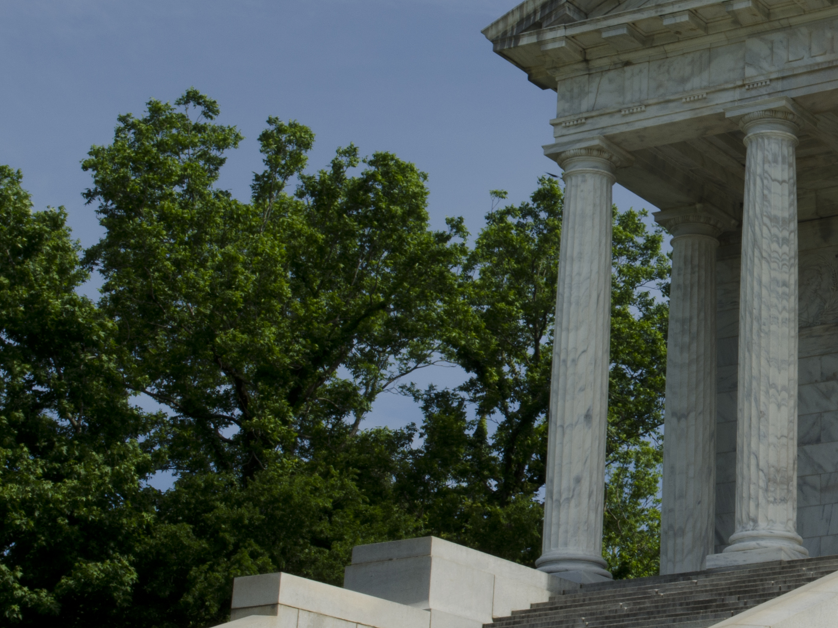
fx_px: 2470
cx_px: 905
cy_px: 277
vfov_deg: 14.5
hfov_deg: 18.6
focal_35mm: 102
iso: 100
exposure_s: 1/100
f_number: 16
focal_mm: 30
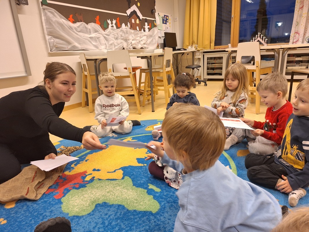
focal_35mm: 23
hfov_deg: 73.9
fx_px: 205
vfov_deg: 58.9
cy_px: 116
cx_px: 154
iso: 125
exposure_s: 1/50
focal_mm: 5.54
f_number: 1.8
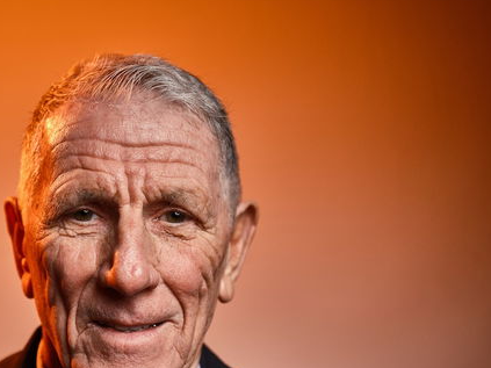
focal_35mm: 62
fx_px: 879
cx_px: 152
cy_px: 270
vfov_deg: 23.4
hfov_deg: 30.9
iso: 1250
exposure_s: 1/125
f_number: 4
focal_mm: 51.7
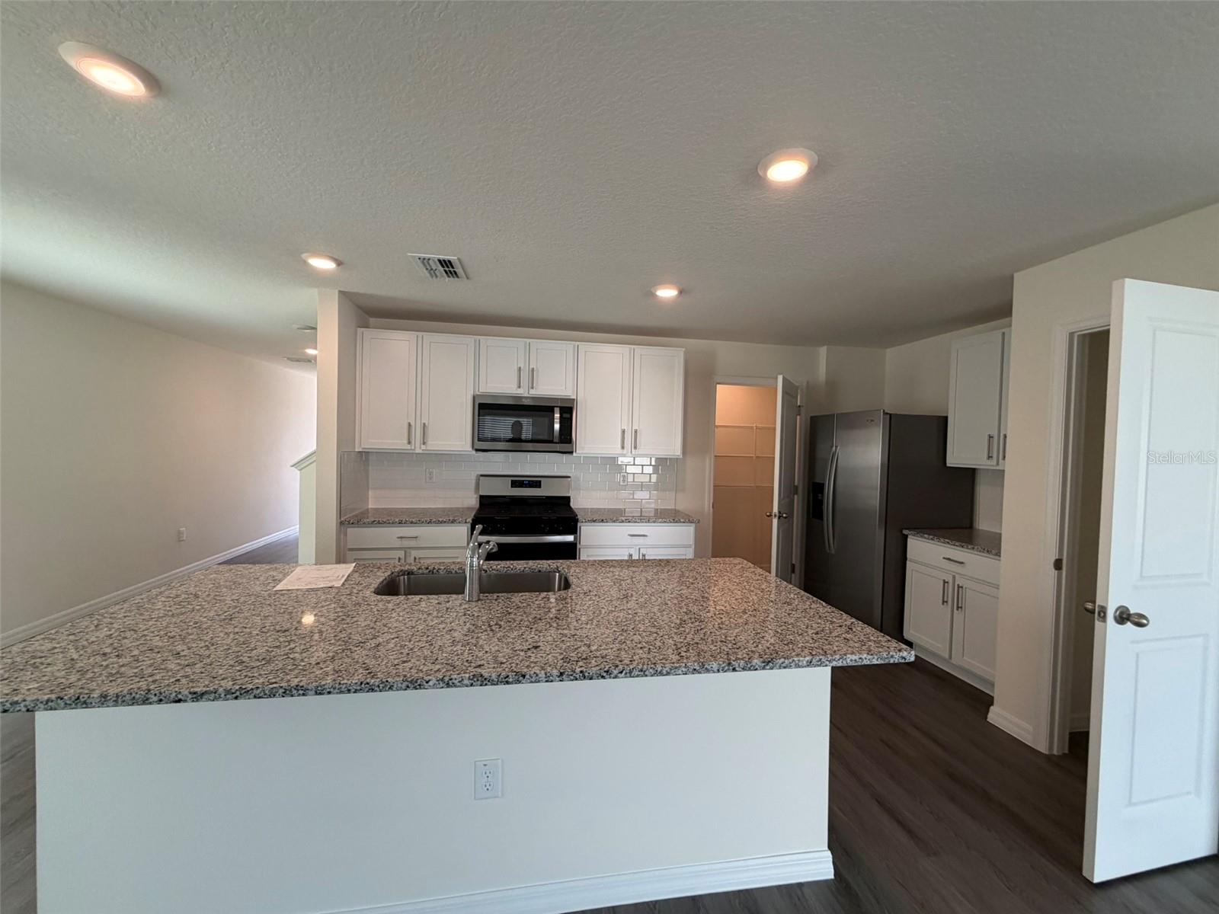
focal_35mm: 14
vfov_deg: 85.7
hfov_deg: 102.1
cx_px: 610
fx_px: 493
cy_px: 457
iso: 125
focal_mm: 2.22
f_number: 2.2
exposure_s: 1/120
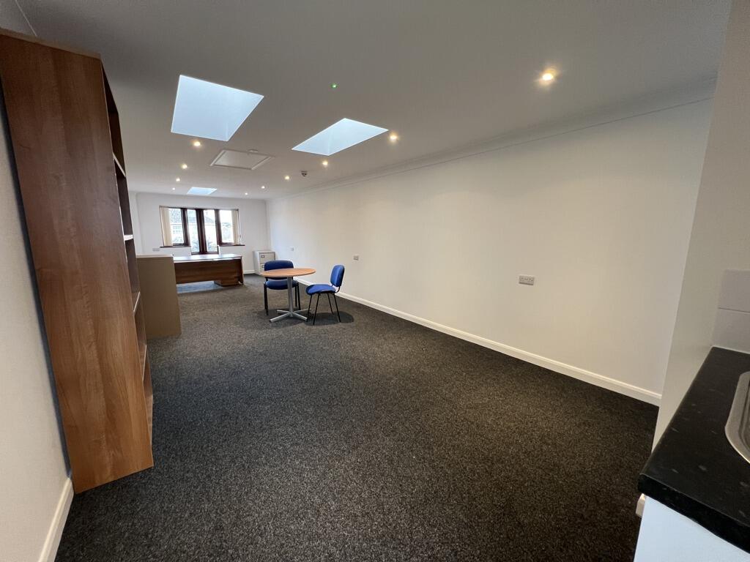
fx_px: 282
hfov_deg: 106.2
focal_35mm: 13
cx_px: 375
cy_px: 281
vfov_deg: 89.9
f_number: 1.8
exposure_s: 1/50
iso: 250
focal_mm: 1.57
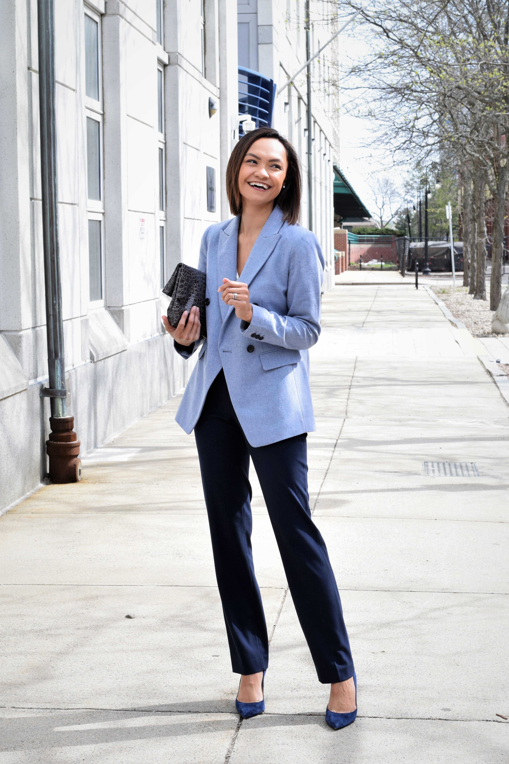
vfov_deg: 27.0
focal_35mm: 75
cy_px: 382
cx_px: 254
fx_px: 1591
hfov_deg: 18.2
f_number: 11
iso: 800
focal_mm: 50
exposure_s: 1/250
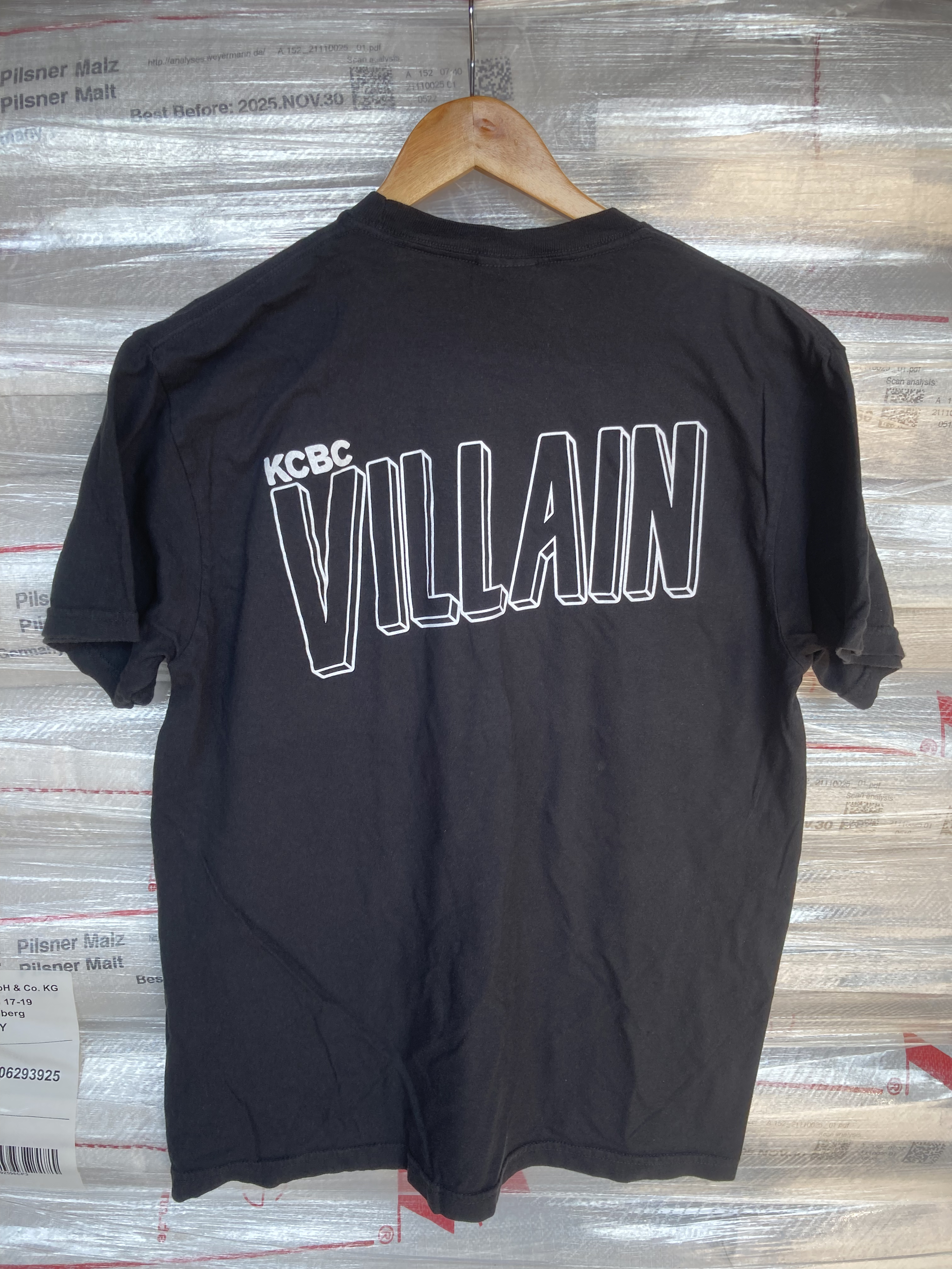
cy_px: 634
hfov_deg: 49.7
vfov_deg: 63.4
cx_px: 476
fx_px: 1027
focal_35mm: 28
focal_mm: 3.99
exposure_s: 1/121
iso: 25
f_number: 1.8
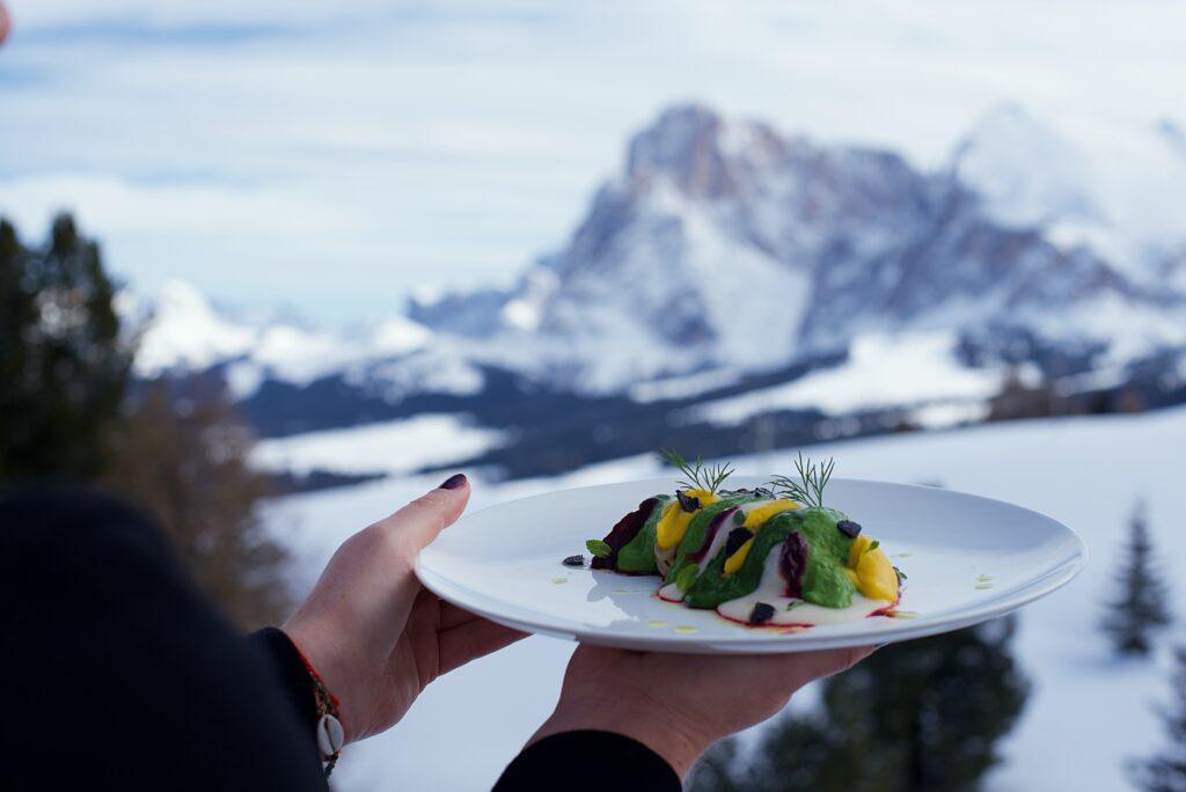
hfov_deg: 39.6
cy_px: 396
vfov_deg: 27.0
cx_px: 593
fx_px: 1648
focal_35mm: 50
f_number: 5
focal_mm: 50
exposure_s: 1/640
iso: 100
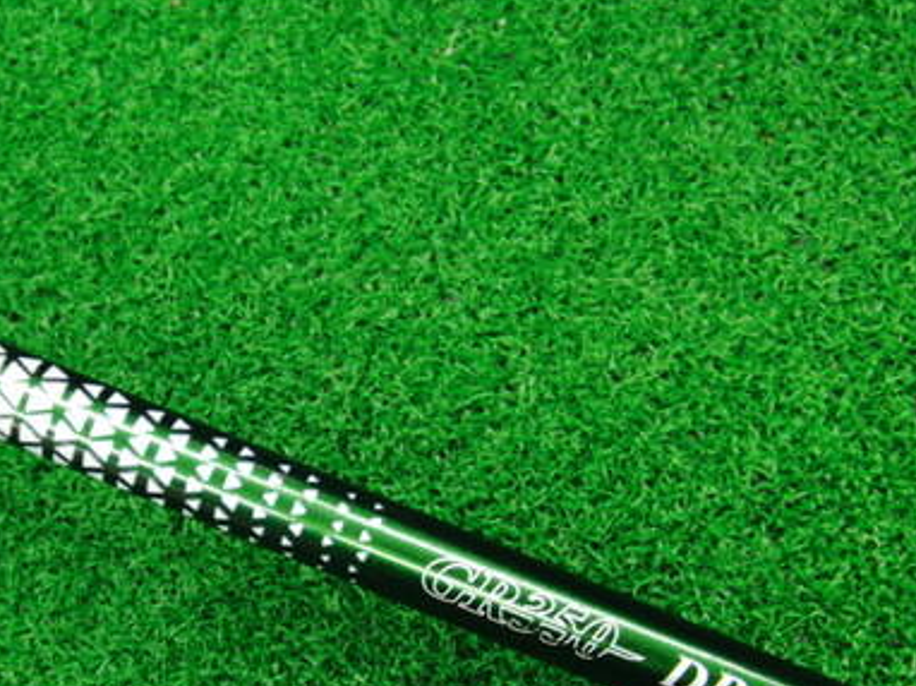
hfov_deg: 30.6
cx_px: 209
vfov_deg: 23.5
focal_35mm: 62
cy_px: 451
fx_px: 1640
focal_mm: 6.42
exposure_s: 1/25
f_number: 3.6
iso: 400
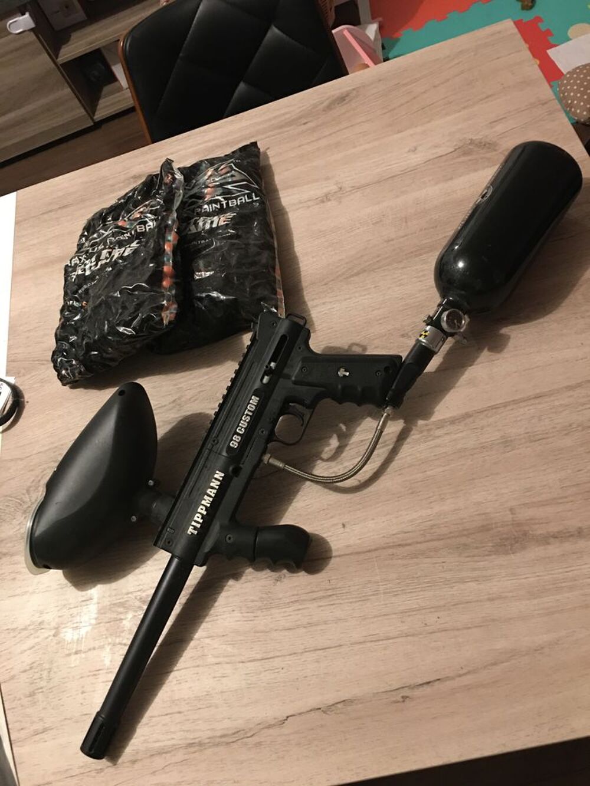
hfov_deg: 48.2
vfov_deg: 61.7
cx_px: 295
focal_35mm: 29
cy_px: 393
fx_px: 659
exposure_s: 1/4
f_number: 2.2
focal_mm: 4.15
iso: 125
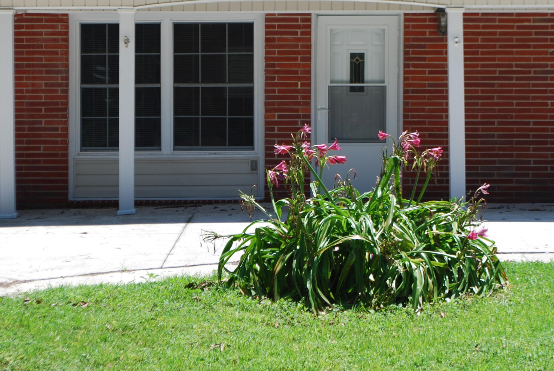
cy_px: 75
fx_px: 1772
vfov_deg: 11.9
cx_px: 300
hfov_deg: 17.8
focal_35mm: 115
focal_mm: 46
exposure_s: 1/200
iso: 100
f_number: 7.1
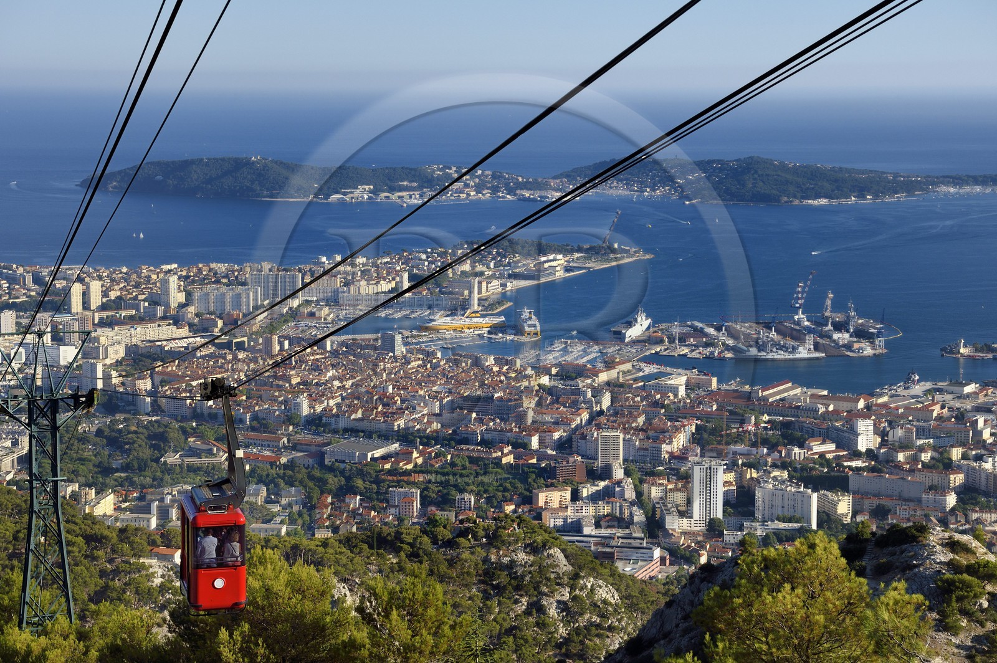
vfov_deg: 19.4
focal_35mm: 70
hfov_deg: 28.9
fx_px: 1937
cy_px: 332
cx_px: 498
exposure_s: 1/400
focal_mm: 70
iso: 400
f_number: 11
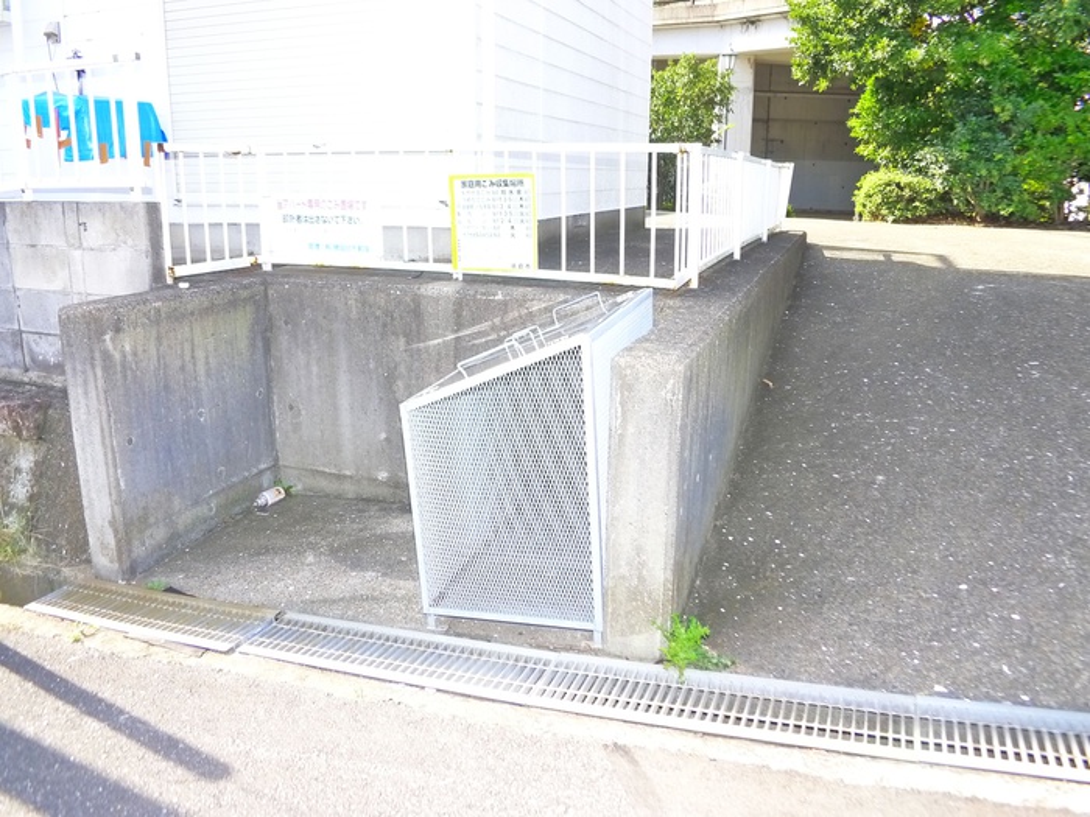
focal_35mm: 35
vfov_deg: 40.7
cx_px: 545
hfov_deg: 52.6
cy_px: 408
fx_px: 1102
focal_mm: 7.5
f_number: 2.8
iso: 400
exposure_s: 1/250
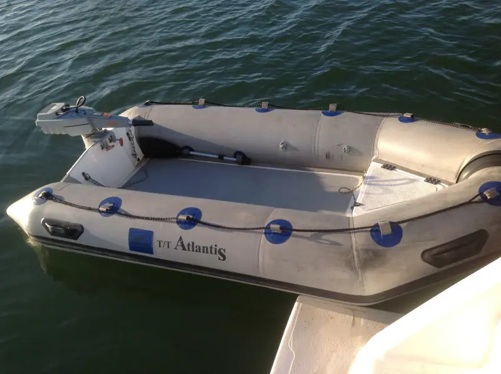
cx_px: 250
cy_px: 187
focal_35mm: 35
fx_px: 506
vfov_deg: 40.6
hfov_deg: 52.7
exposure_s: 1/687
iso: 50
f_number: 2.4
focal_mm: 4.28
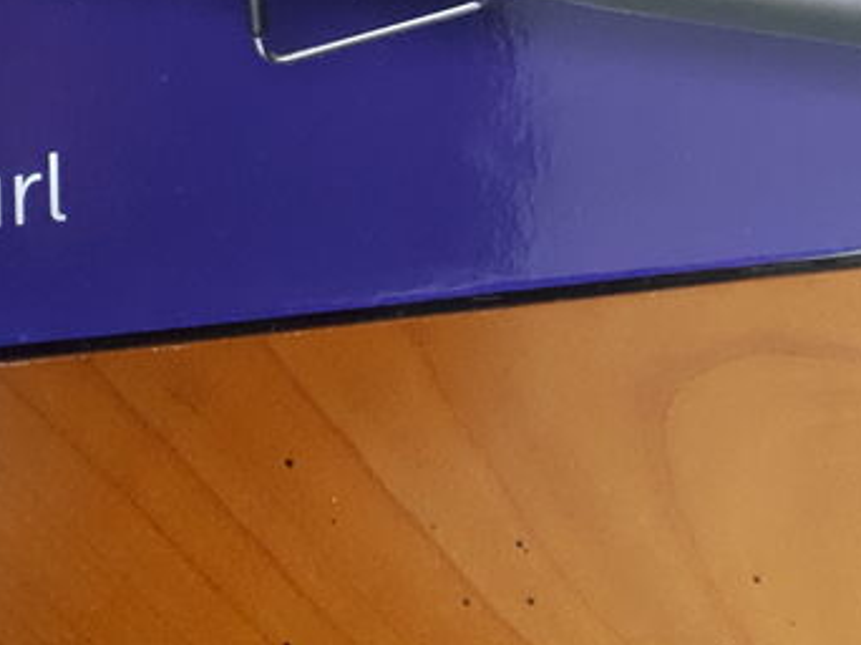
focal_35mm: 79
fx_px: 1964
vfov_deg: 17.5
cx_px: 685
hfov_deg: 24.4
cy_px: -179
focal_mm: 3.6
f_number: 1.9
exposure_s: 1/17
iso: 500
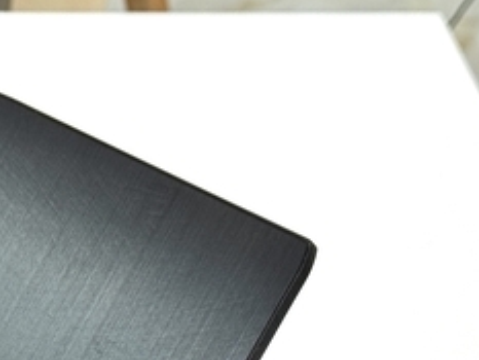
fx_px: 2284
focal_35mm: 165
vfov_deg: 8.9
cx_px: -218
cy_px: 438
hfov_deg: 11.5
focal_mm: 6.76
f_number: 1.78
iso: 64
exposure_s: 1/121
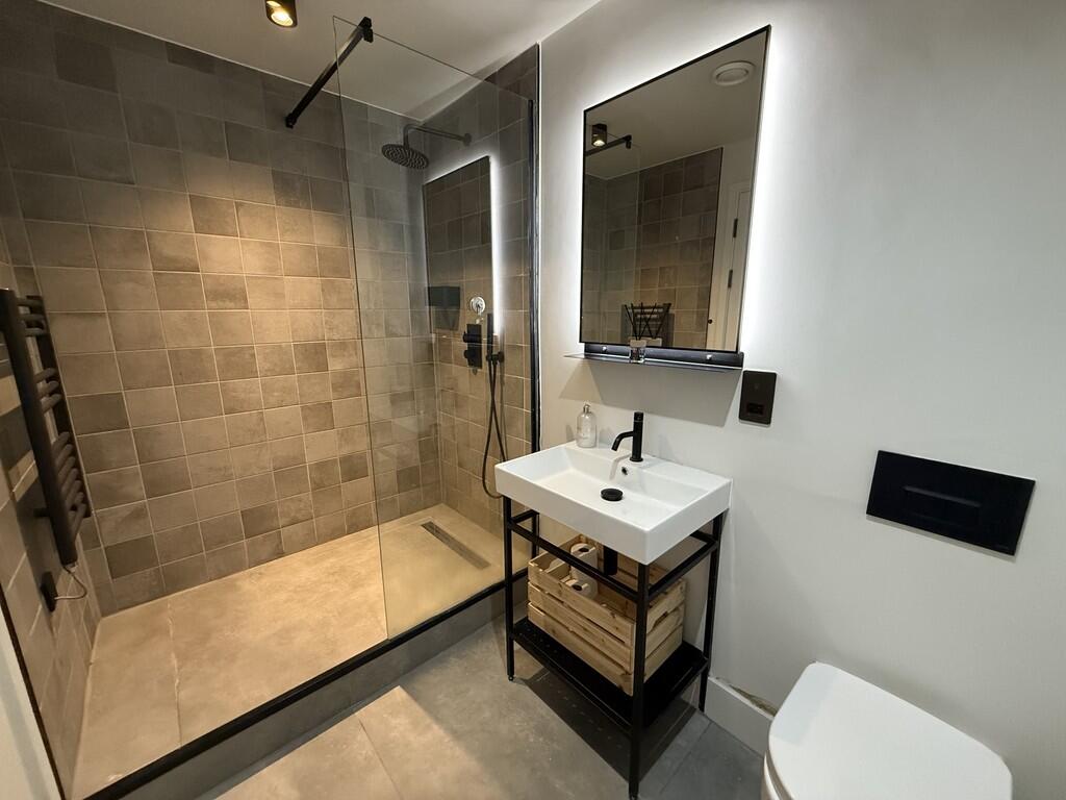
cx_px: 533
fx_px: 431
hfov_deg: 102.1
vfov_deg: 85.7
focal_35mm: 14
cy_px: 400
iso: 640
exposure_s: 1/50
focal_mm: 2.22
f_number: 2.2
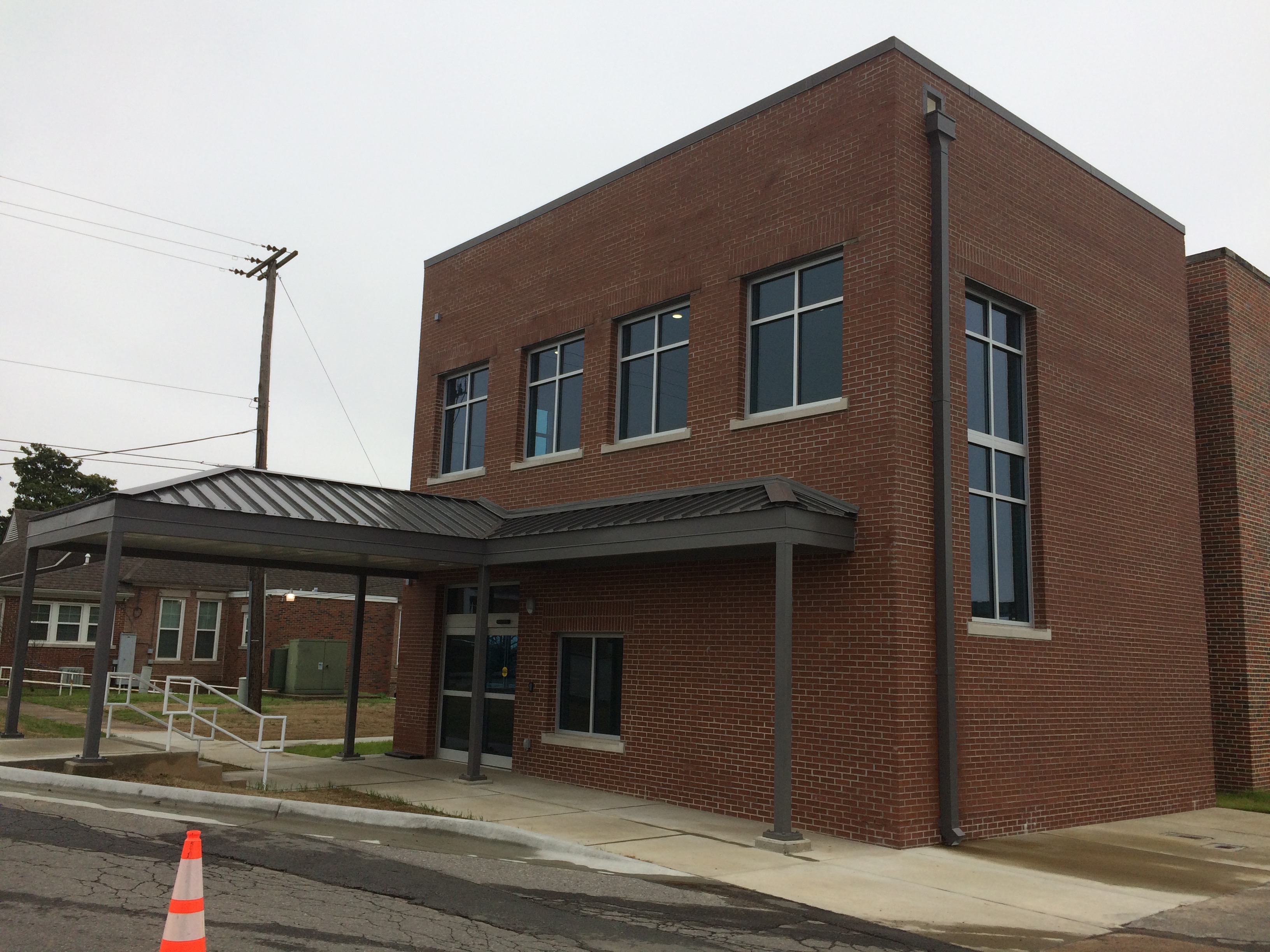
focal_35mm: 29
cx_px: 635
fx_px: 1064
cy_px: 476
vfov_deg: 48.2
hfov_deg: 61.7
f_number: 2.2
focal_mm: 4.15
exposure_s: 1/672
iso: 32
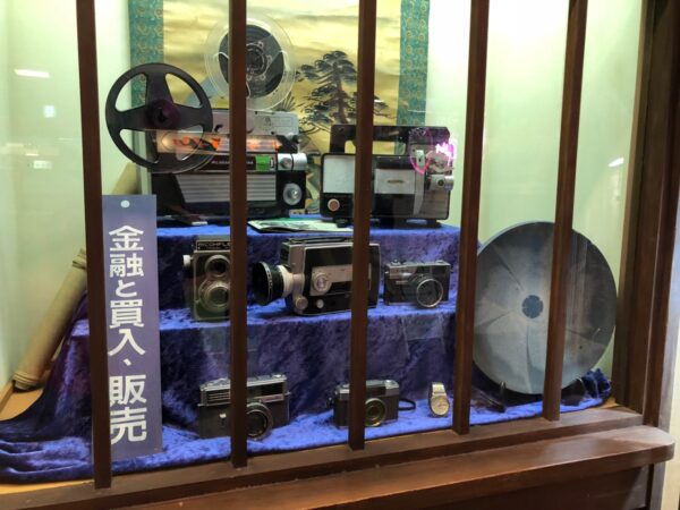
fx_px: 550
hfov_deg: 63.4
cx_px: 340
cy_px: 255
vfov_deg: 49.7
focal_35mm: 28
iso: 64
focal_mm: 4
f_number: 1.8
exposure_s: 1/17
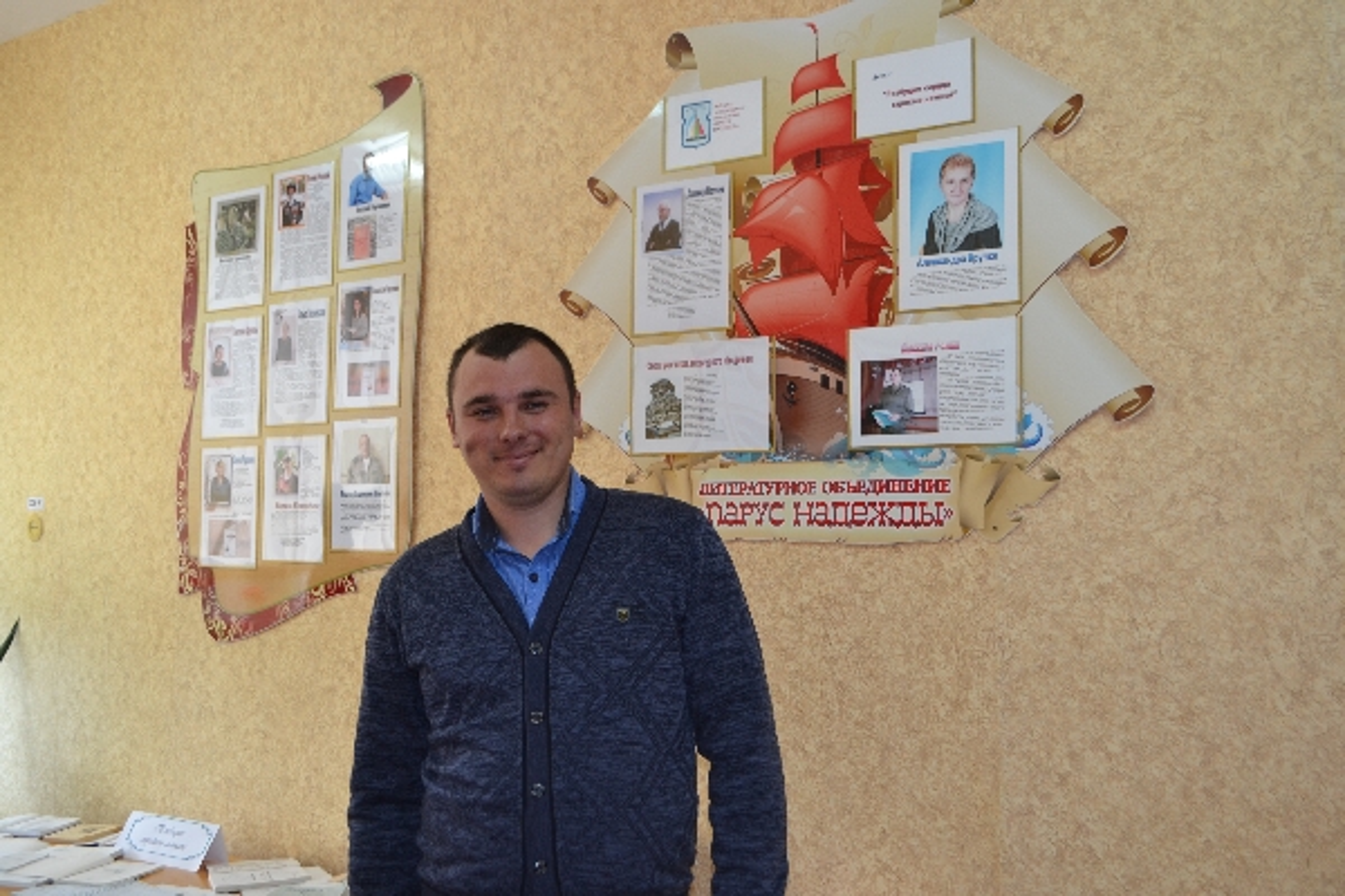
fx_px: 1233
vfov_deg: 40.0
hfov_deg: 57.2
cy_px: 448
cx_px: 672
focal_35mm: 33
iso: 400
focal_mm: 22
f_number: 4
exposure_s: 1/80
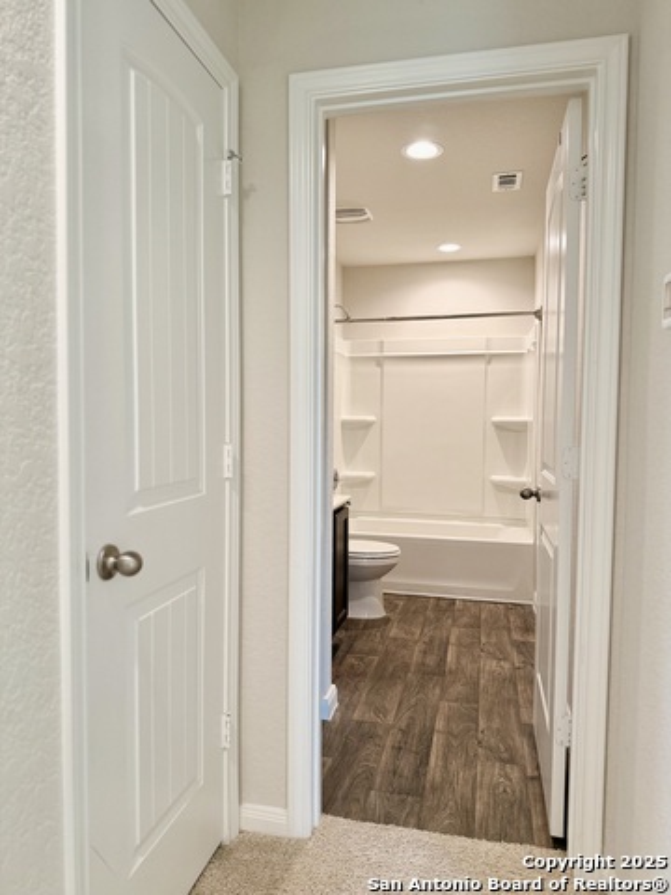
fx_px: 620
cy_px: 448
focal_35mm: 24
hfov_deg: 56.8
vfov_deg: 71.6
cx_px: 336
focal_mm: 6.76
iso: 160
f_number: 1.78
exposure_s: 1/120
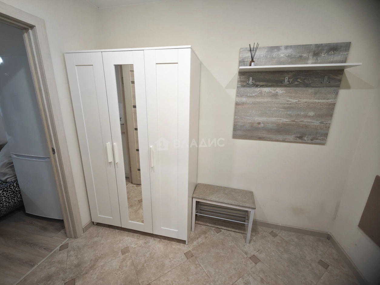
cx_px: 190
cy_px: 142
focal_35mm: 14
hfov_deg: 102.1
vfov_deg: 85.7
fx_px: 154
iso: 1000
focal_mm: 2.16
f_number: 2.2
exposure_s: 1/33.3
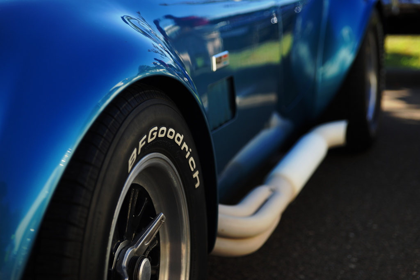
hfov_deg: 28.9
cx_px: 210
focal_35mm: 70
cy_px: 140
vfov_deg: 19.4
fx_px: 816
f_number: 3.2
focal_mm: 70
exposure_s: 1/640
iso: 100
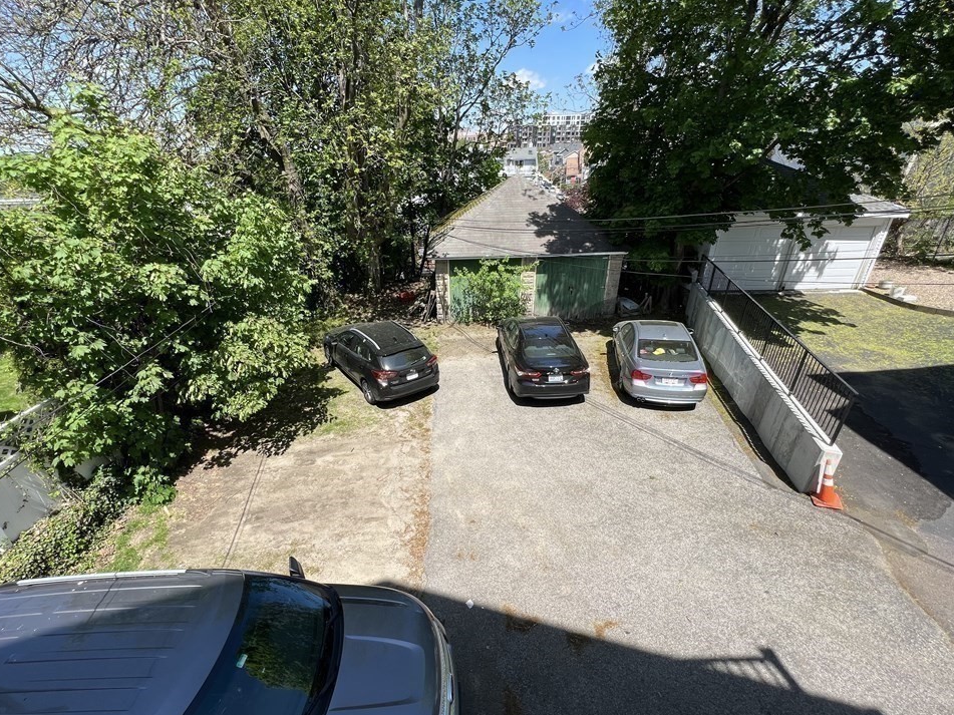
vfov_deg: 85.7
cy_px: 353
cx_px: 457
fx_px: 386
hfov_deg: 102.0
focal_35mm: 14
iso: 32
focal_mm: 1.57
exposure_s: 1/903
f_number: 1.8
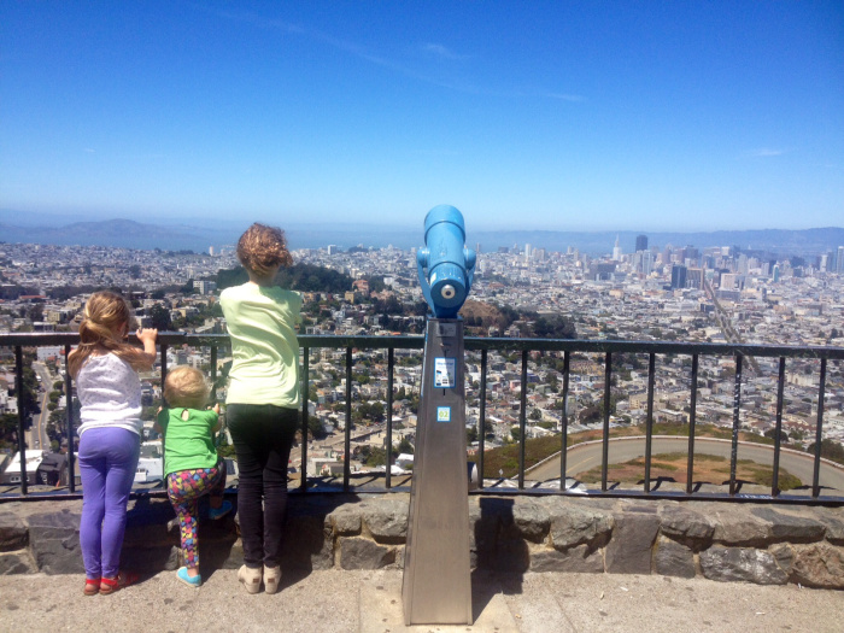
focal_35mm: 35
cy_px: 316
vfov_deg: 40.7
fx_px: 853
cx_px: 422
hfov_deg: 52.6
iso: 50
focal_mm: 4.28
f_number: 2.4
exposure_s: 1/1842
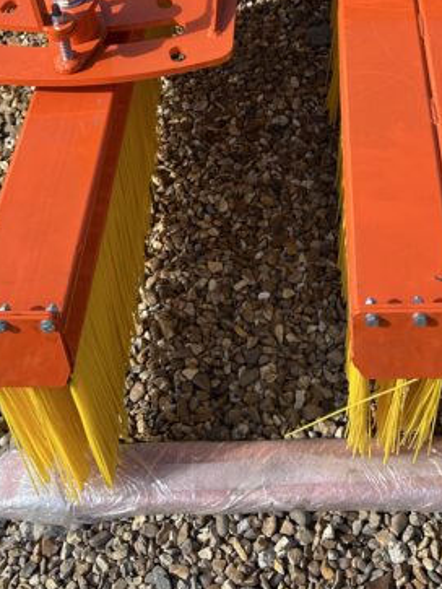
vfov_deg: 34.0
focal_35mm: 53
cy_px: 47
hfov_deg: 27.4
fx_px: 901
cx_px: 294
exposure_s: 1/2353
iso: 80
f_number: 1.78
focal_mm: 6.86
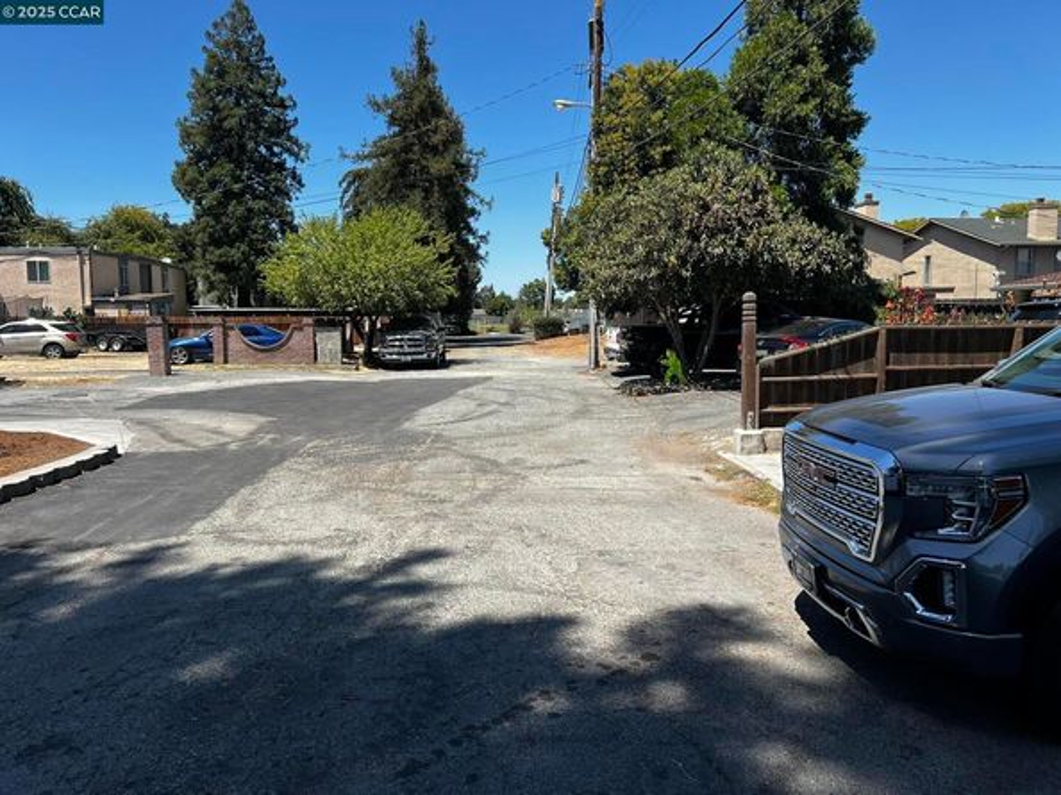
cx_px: 530
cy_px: 398
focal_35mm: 26
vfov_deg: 53.0
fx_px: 797
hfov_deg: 67.3
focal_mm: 5.7
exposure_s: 1/2994
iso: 50
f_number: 1.5
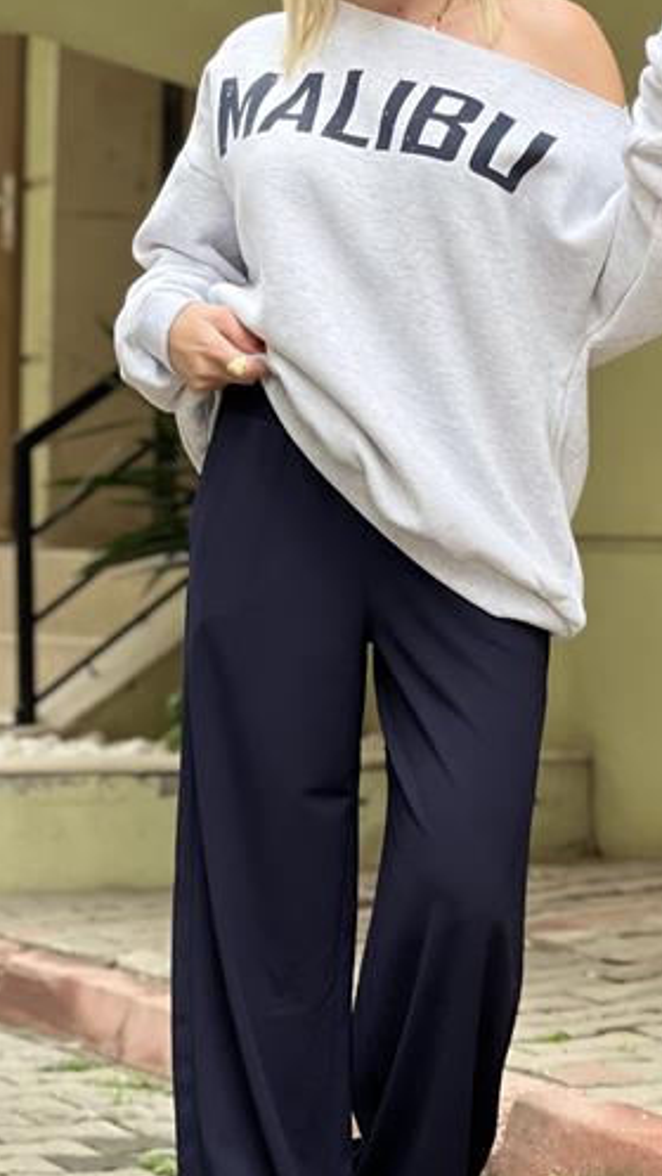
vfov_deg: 15.9
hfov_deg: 9.0
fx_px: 4208
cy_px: 504
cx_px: 388
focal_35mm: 135
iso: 250
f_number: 2.8
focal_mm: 9
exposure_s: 1/90
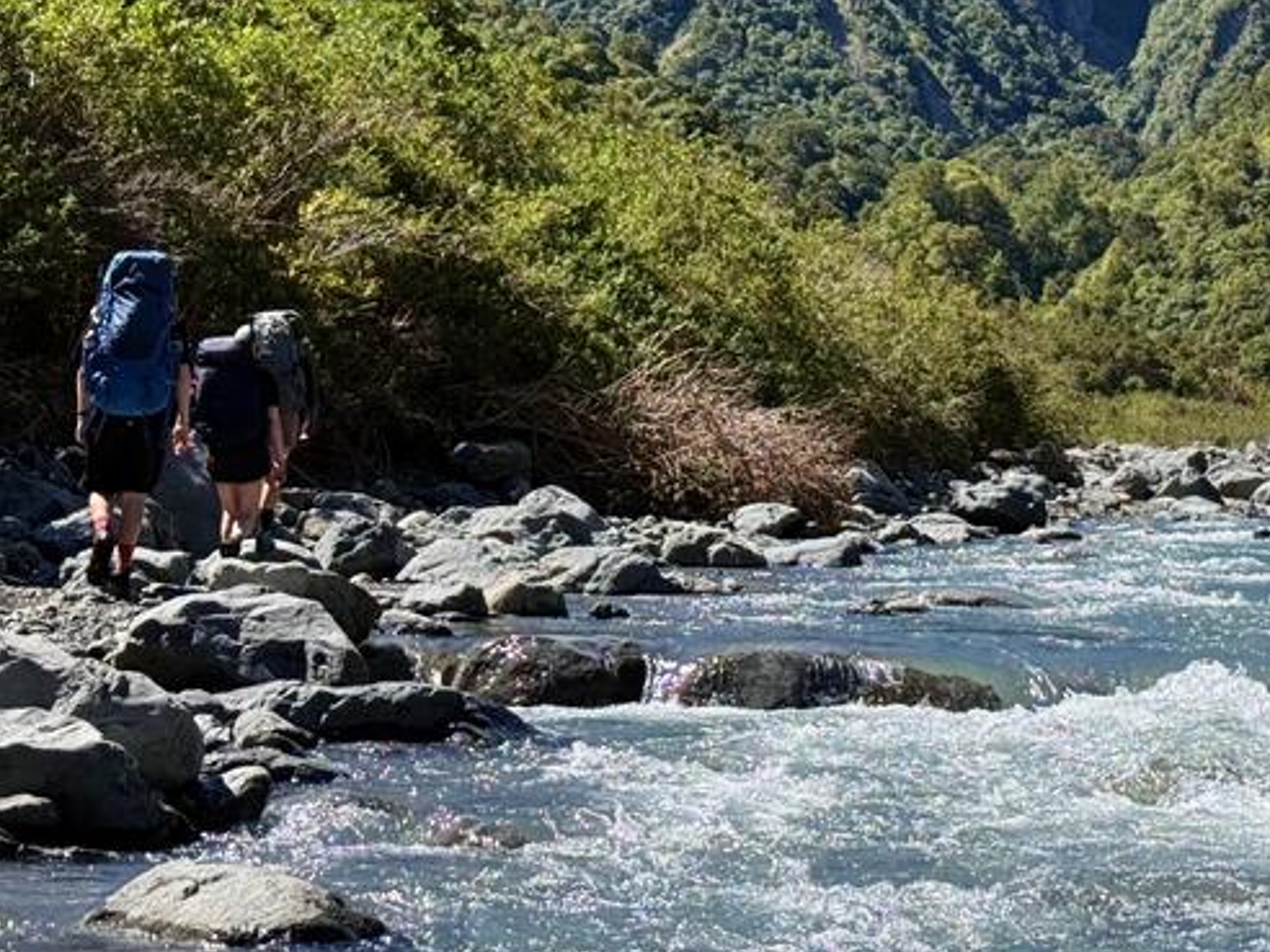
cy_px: 119
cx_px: 909
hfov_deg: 19.5
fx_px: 3669
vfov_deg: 14.7
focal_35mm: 100
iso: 64
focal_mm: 6.76
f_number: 1.78
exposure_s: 1/2667
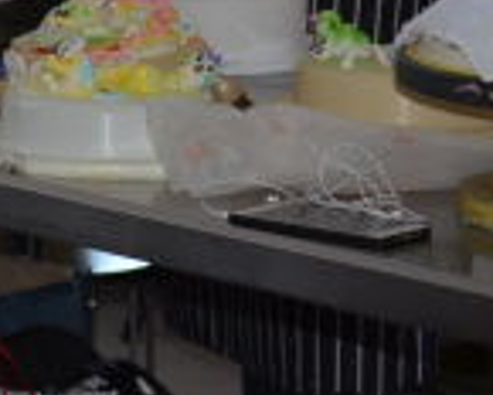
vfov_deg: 6.6
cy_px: -150
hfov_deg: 7.8
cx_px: -615
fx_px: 3385
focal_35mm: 232
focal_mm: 30
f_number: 4.2
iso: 400
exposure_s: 1/60
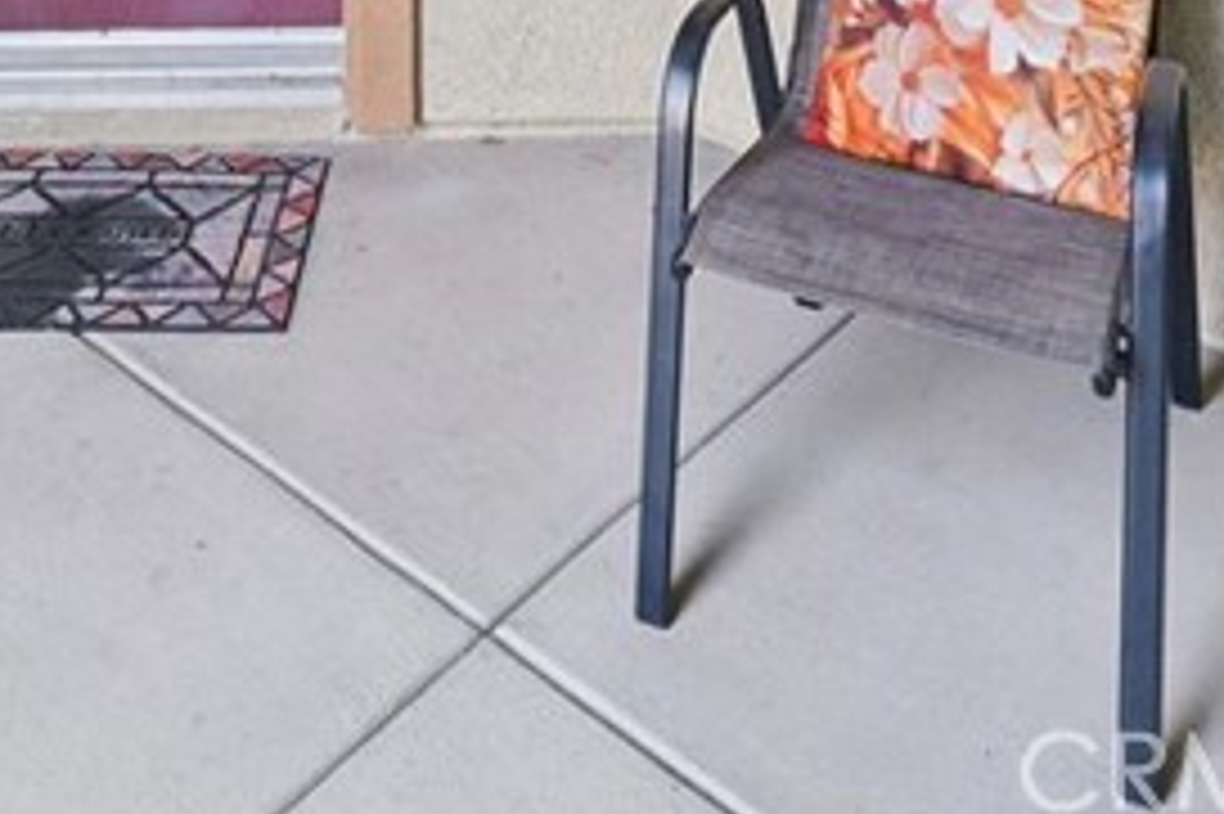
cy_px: -697
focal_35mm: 49
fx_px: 1665
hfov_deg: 40.3
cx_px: 531
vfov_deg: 19.5
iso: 400
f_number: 8
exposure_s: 1/20
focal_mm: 13
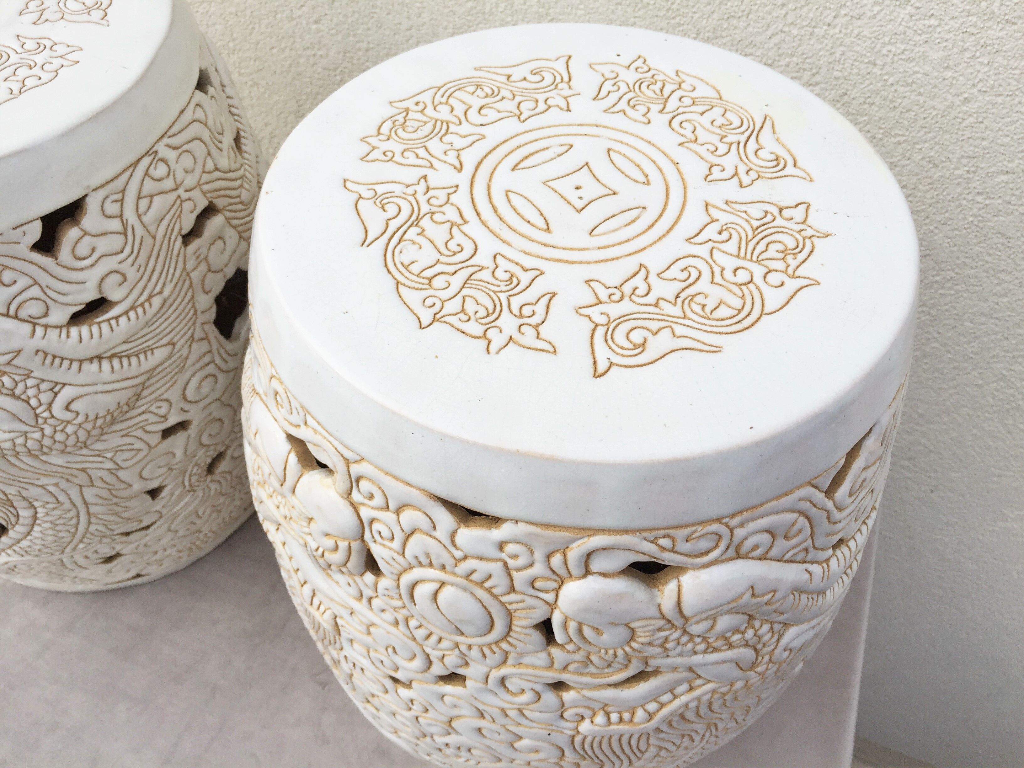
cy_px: 384
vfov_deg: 48.2
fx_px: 858
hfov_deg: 61.7
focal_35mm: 29
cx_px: 512
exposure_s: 1/760
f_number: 2.2
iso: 32
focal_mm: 4.15
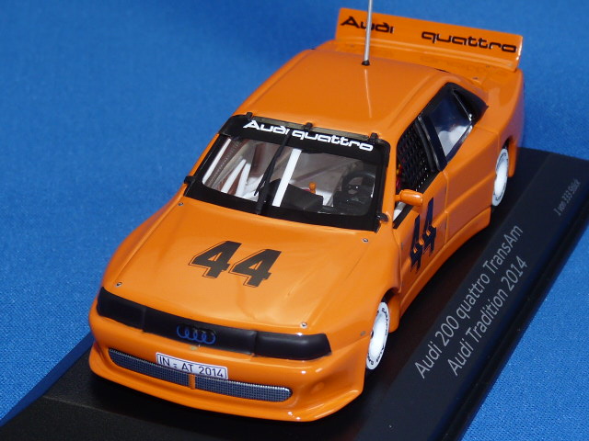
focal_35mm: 108
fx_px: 1838
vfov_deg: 13.7
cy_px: 220
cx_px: 294
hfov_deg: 18.2
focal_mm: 10.8
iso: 100
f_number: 4
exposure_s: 1/30
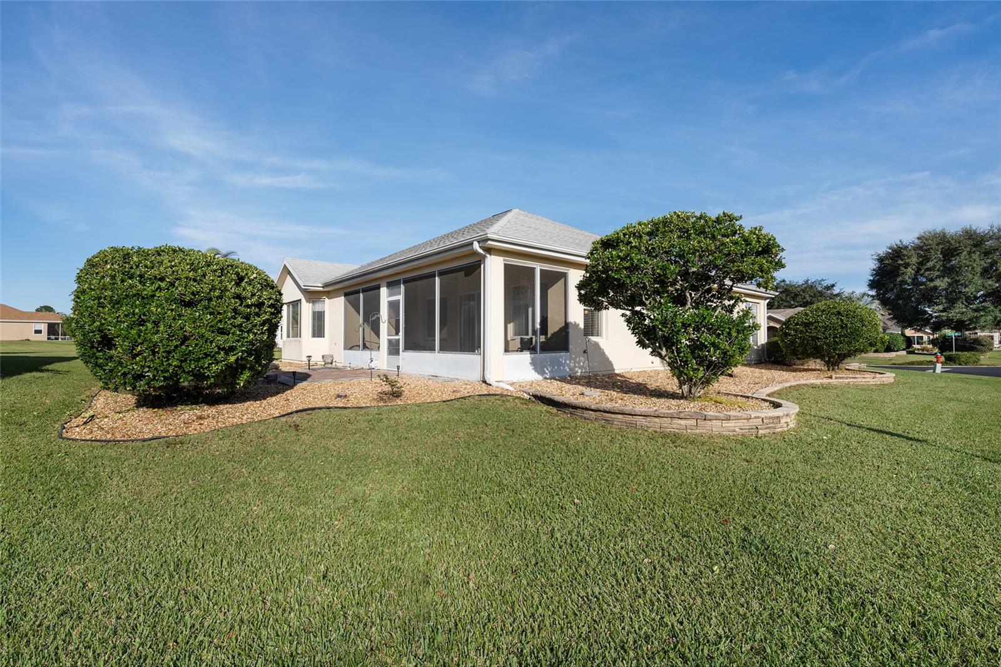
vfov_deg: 73.7
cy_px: 334
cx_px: 500
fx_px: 445
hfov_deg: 96.7
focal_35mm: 16
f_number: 8
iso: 320
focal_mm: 16
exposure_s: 1/1000
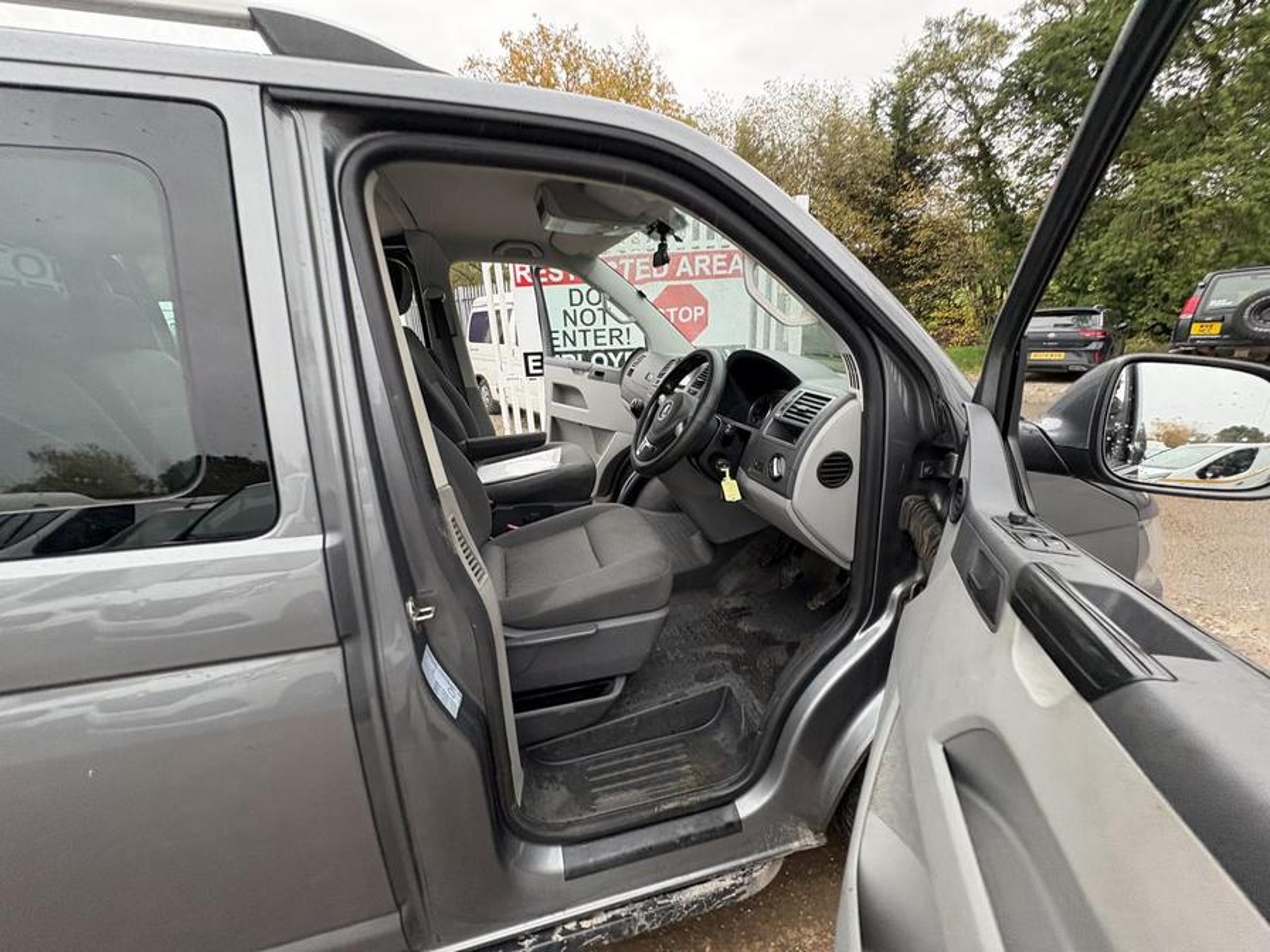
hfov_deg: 102.1
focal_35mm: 14
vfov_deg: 85.7
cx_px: 635
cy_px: 476
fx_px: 514
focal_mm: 2.22
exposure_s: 1/76
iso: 250
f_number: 2.2
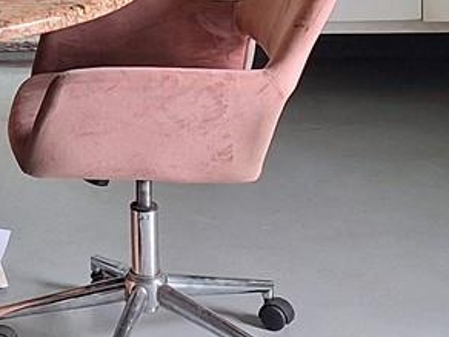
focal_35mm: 126
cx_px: -188
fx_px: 1634
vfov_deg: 11.5
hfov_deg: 14.7
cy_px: -63
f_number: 1.8
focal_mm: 5.54
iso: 50
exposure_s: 1/40
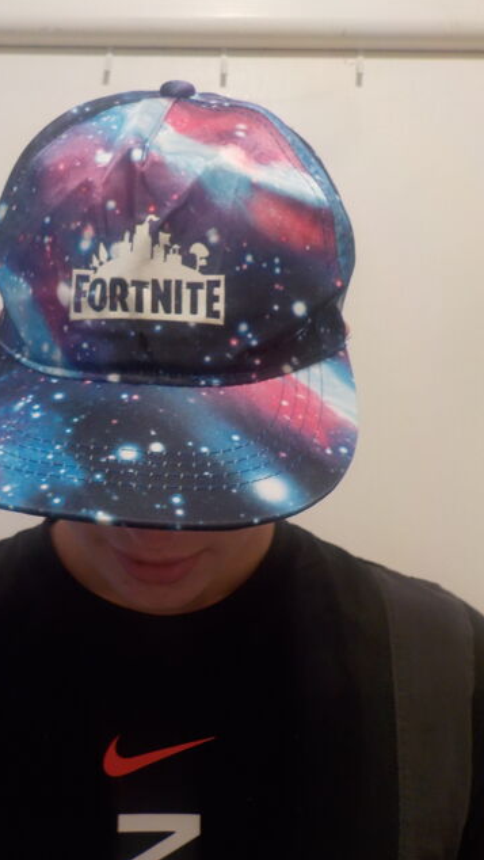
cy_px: 427
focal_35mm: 33
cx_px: 160
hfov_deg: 35.3
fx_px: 752
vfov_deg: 59.5
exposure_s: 1/30
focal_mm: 4.1
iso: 220
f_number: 3.3
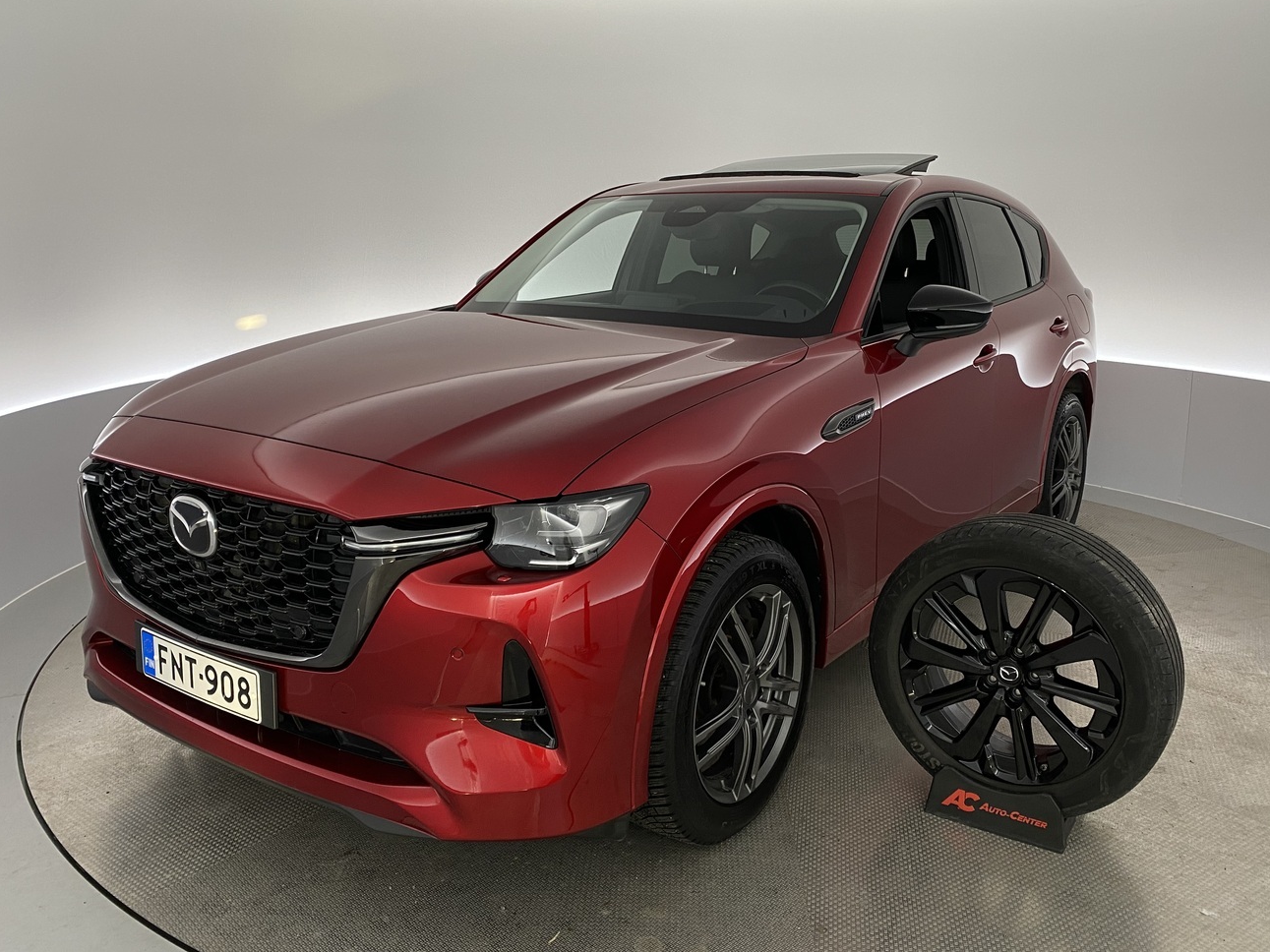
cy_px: 430
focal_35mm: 29
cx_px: 666
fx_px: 1064
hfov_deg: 61.6
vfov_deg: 48.2
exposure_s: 1/50
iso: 80
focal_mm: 4.25
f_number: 1.8
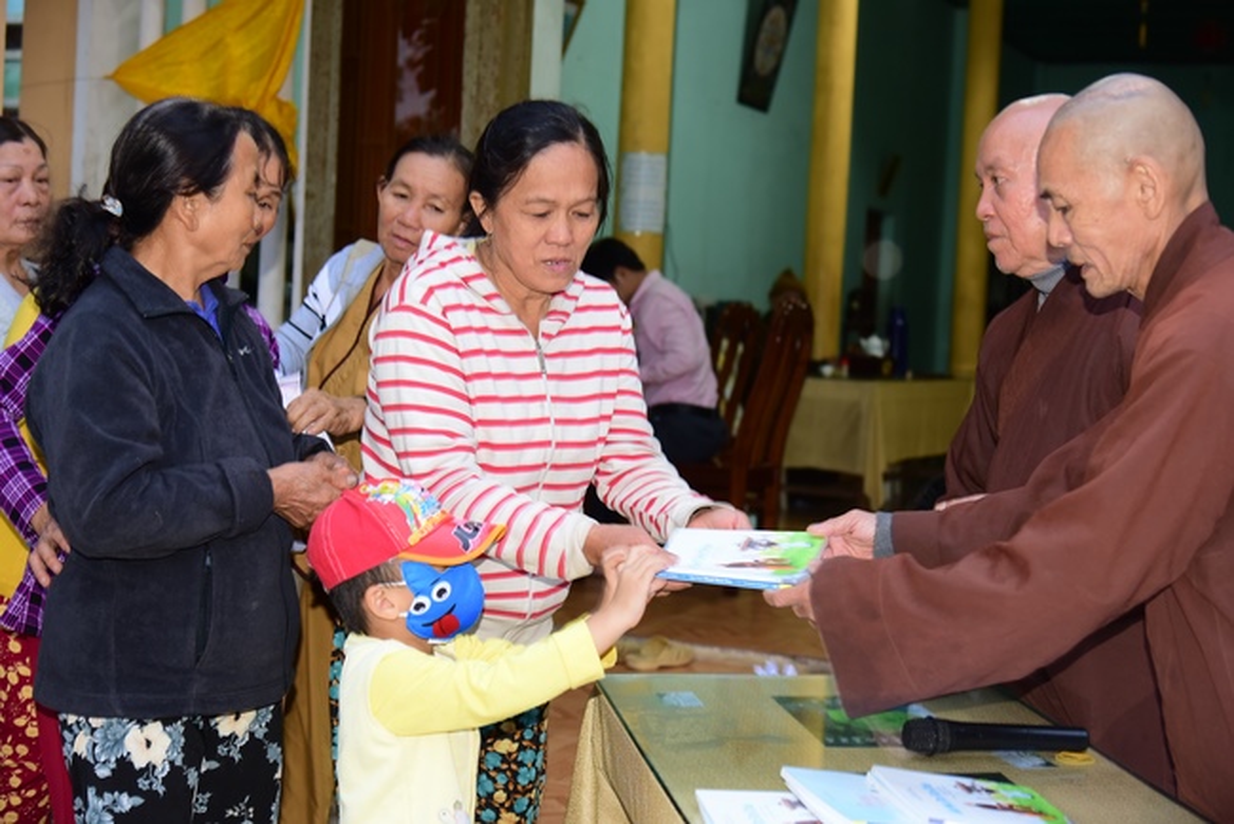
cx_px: 617
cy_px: 412
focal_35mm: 52
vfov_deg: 26.0
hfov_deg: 38.2
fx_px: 1783
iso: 800
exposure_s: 1/40
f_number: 4
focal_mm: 52
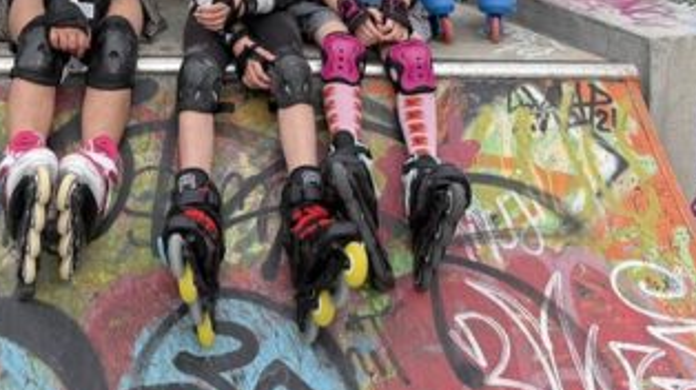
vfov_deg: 16.8
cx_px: 144
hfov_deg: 32.0
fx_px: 1180
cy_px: -215
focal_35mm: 64
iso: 80
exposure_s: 1/931
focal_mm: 6.76
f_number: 1.78
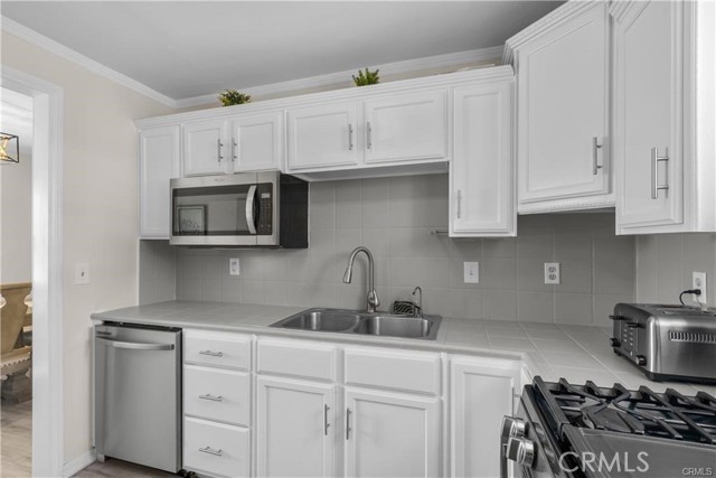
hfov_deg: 96.7
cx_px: 358
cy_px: 239
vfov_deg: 73.8
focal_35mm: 16
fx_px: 318
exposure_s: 1/3
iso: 250
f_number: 10
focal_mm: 16
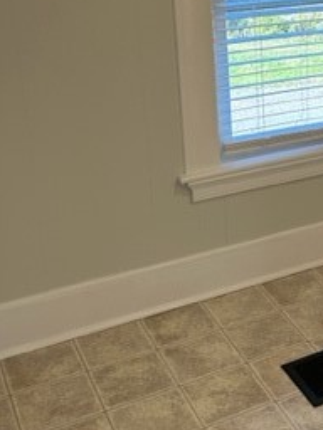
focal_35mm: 65
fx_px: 809
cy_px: 109
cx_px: 399
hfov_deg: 20.9
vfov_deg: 29.4
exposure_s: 1/139
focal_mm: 5.7
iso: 64
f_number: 1.5
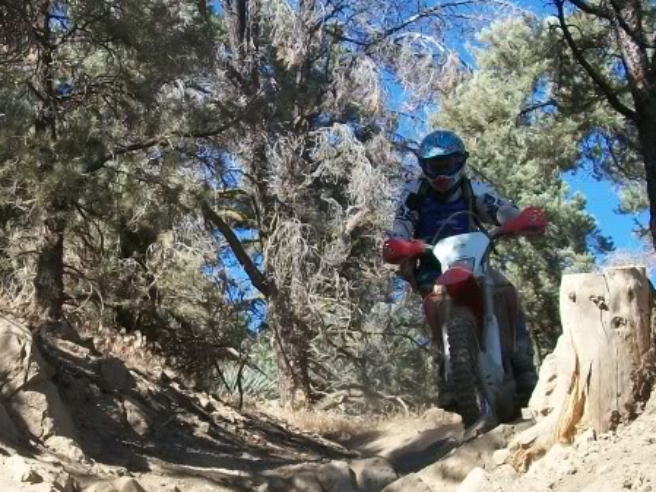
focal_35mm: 73
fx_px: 1384
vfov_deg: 20.2
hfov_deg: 26.3
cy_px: 253
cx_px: 152
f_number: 2.9
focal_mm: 5.7
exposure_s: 1/640
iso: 80
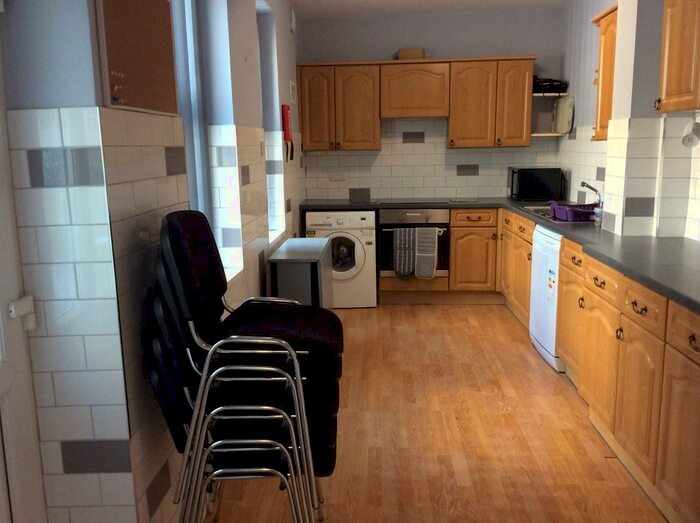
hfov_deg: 56.9
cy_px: 262
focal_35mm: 32
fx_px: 646
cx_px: 350
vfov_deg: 44.1
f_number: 2.4
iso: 125
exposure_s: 1/25
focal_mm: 3.3
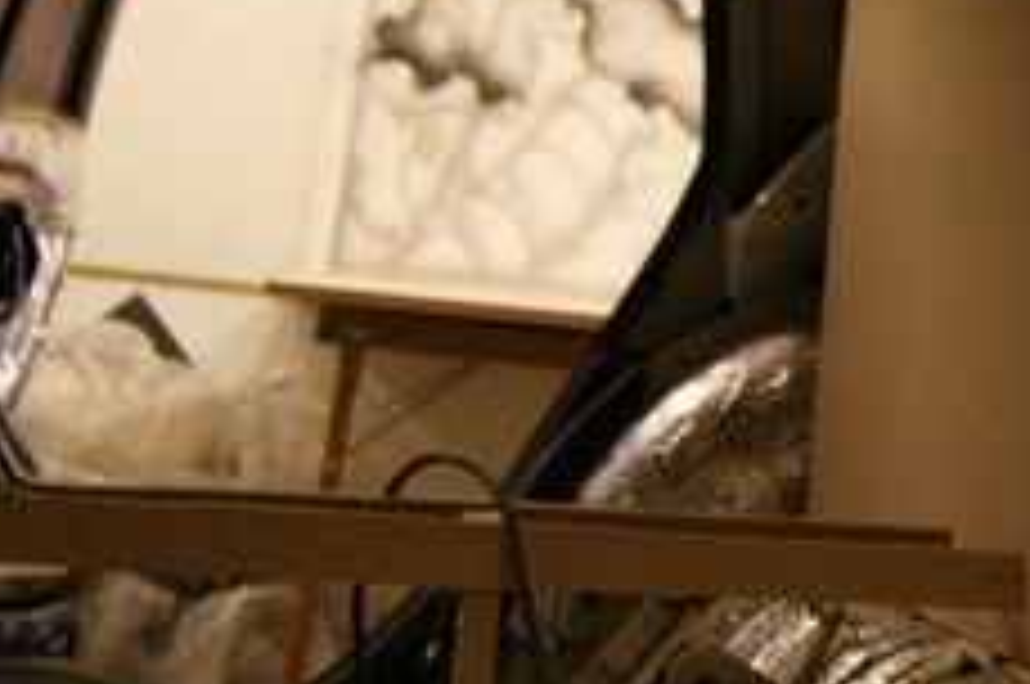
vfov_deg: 15.7
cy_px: -110
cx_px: 1219
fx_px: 2400
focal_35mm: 84
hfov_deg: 22.4
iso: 400
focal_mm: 20
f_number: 3.5
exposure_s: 1/30
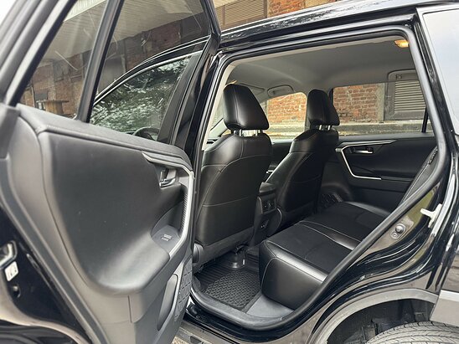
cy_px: 172
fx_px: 318
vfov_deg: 56.8
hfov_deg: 71.6
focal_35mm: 24
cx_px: 230
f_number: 1.78
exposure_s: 1/60
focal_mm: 6.76
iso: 500
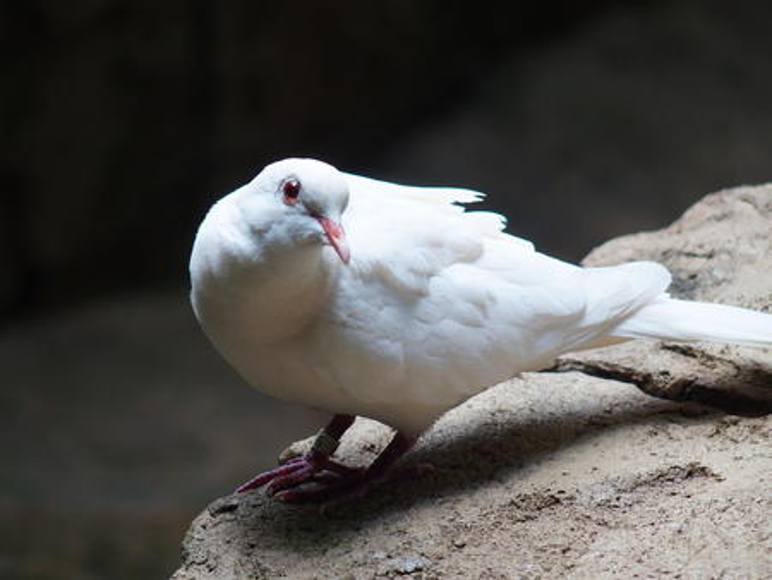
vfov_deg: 5.0
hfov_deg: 6.6
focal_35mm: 300
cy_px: 290
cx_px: 386
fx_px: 6694
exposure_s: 1/250
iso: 320
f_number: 2.8
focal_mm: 64.3
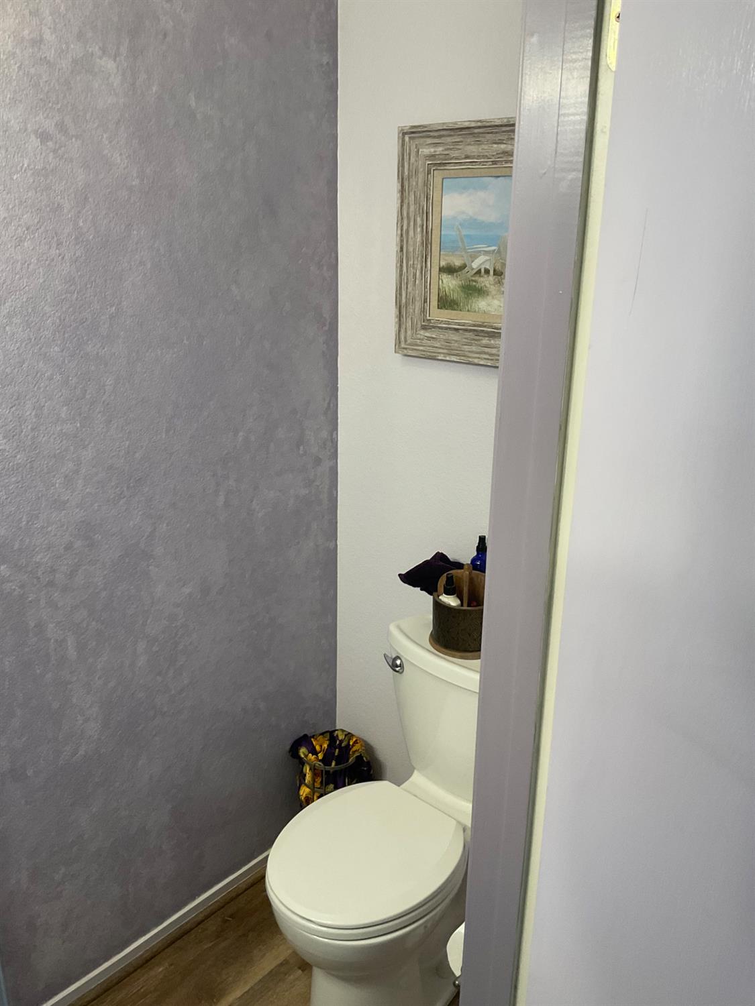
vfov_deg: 61.7
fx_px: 843
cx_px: 378
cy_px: 503
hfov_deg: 48.2
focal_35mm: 29
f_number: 1.8
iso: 64
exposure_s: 1/60
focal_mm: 3
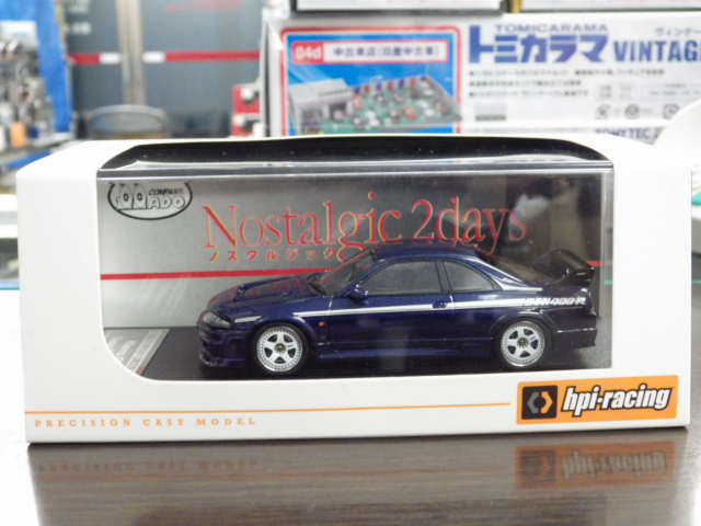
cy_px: 263
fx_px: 1013
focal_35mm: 50
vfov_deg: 29.1
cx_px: 350
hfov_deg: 38.2
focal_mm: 9
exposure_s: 1/25
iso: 1000
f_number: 3.8
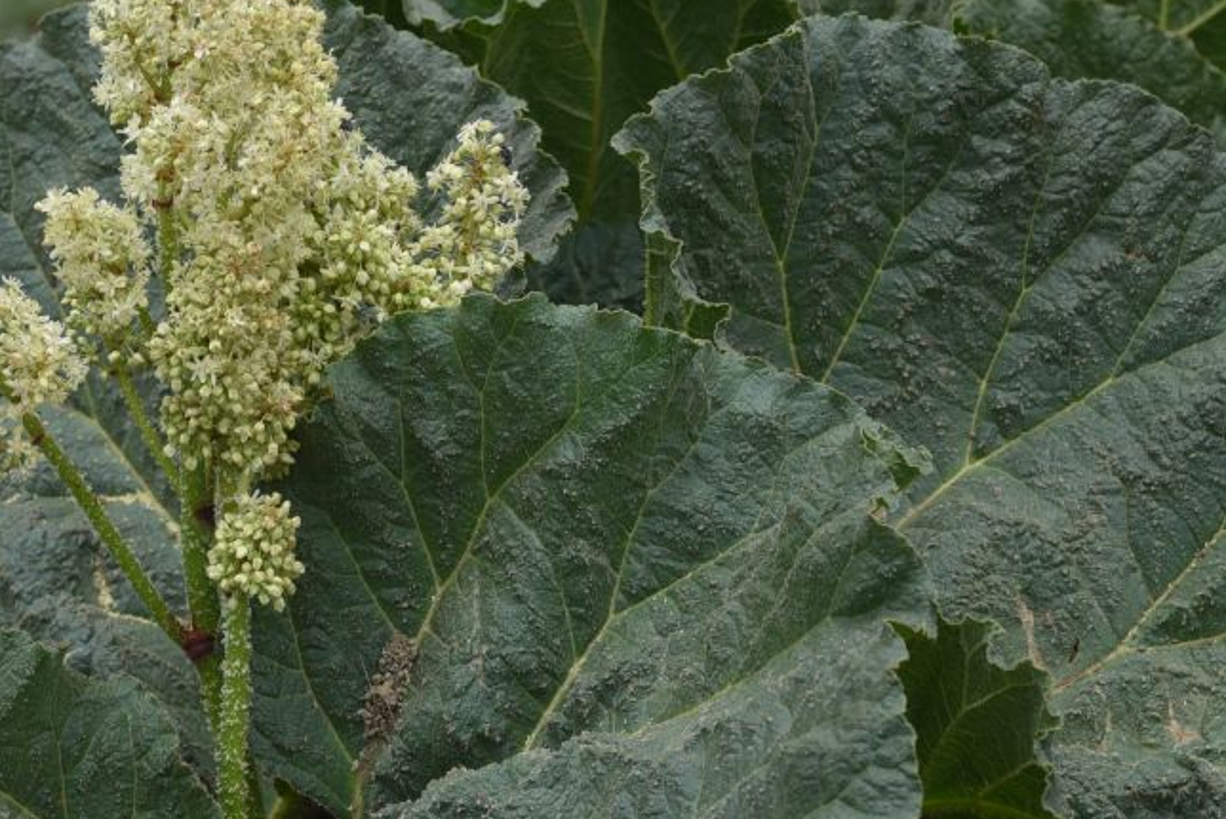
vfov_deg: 12.1
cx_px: 230
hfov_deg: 17.9
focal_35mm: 113
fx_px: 3850
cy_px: 490
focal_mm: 56
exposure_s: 1/320
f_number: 9
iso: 160
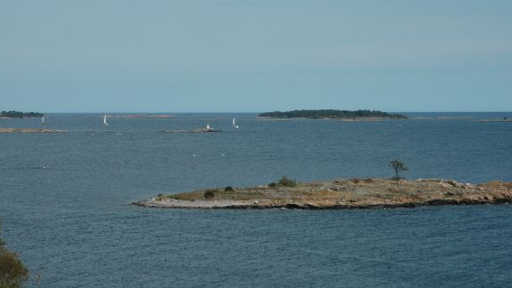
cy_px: 124
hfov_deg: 17.3
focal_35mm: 124
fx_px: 1684
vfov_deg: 9.8
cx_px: 228
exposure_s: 1/800
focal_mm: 70
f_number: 14
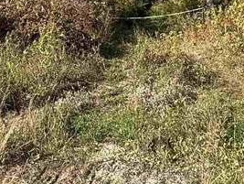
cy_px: -98
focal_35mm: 67
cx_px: 80
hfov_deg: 28.7
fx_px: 473
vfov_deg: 19.1
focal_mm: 2.22
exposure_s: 1/1105
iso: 50
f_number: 2.2
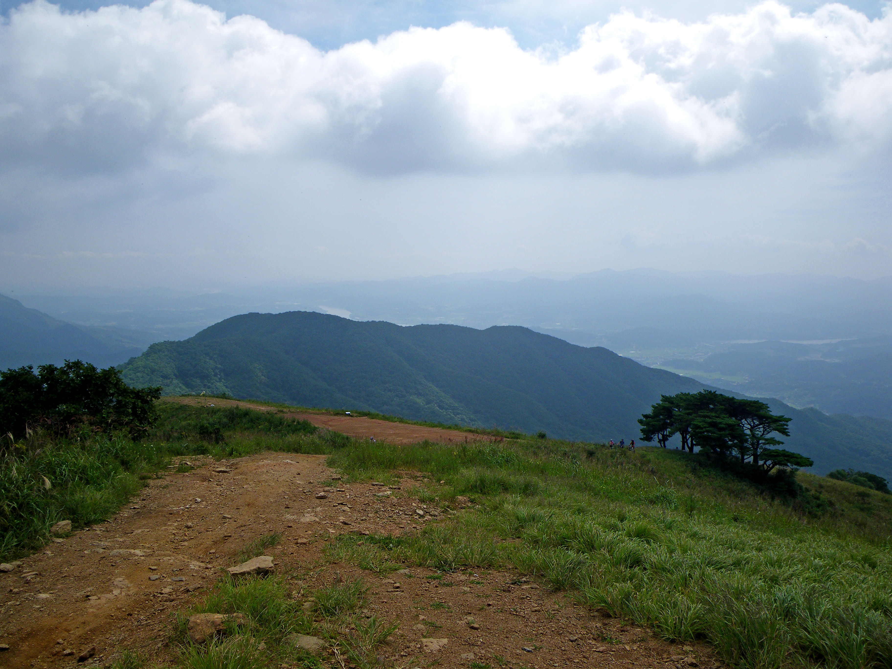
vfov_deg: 49.7
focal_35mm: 28
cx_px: 446
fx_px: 722
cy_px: 334
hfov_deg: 63.4
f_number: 4.2
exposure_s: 1/640
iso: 50
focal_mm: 5
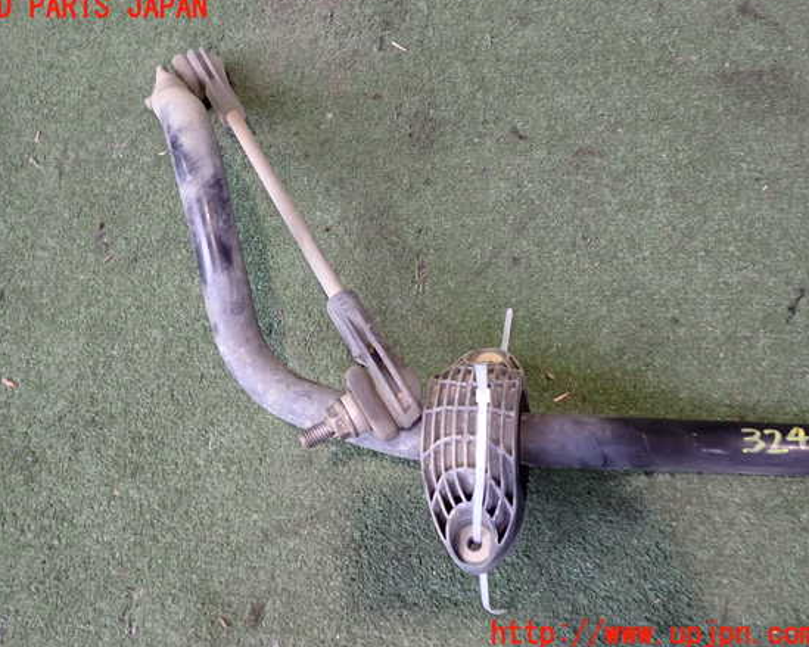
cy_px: 321
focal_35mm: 32
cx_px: 382
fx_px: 766
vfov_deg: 45.8
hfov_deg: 55.6
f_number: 2.3
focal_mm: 5.4
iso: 250
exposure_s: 1/30
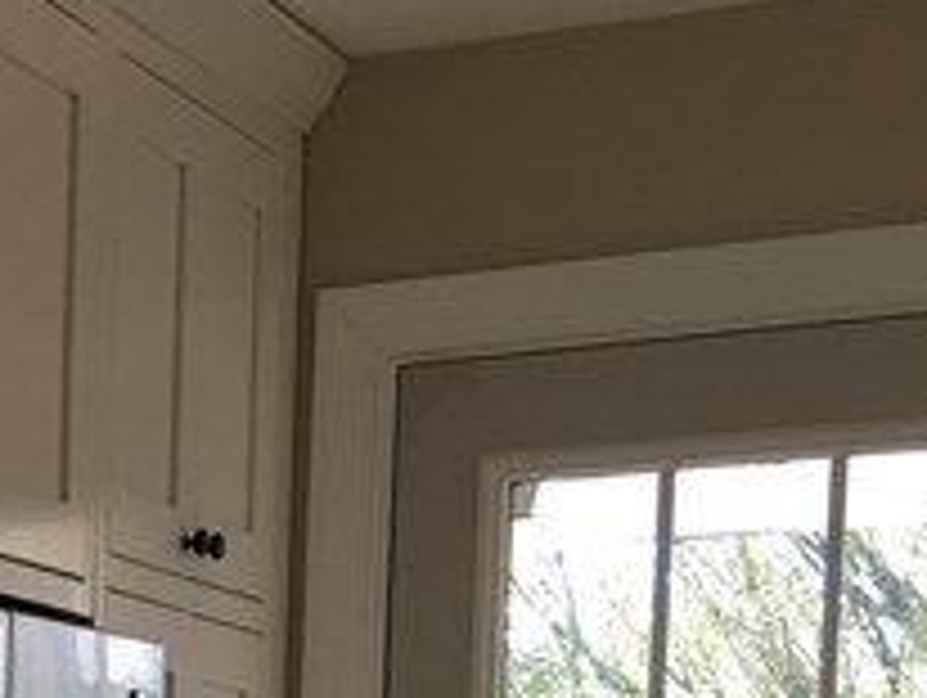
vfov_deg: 9.2
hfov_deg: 12.4
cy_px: 1680
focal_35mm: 144
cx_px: -806
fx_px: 3861
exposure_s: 1/60
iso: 25
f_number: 2.2
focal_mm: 4.15
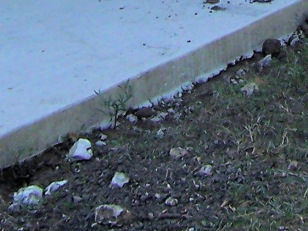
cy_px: -299
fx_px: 1869
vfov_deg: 6.7
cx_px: 239
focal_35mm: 210
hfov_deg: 9.4
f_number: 2.8
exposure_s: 1/125
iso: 64
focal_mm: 6.3
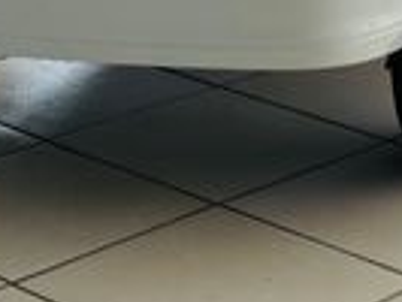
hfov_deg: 11.6
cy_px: -202
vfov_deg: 8.5
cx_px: 233
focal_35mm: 170
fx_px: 1976
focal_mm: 6.76
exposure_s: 1/241
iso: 64
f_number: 1.78
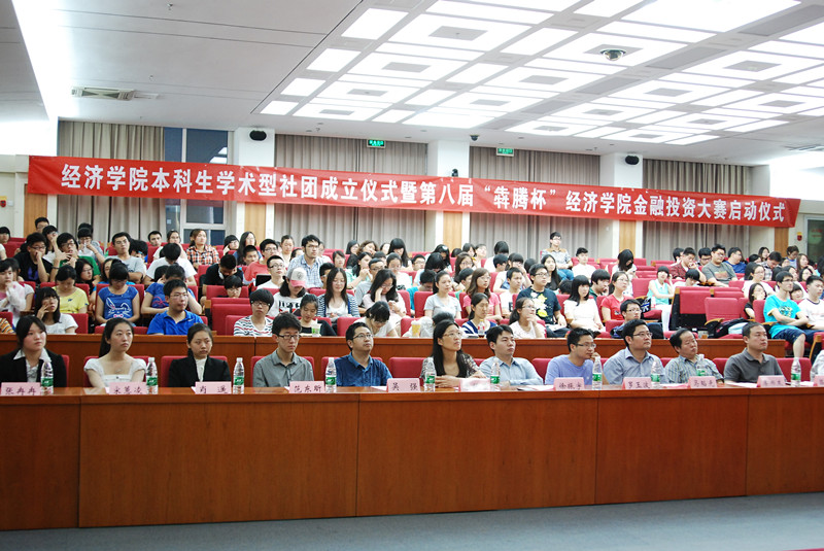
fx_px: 962
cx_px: 412
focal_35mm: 42
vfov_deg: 32.0
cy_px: 276
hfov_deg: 46.4
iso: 640
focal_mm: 28
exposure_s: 1/20
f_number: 3
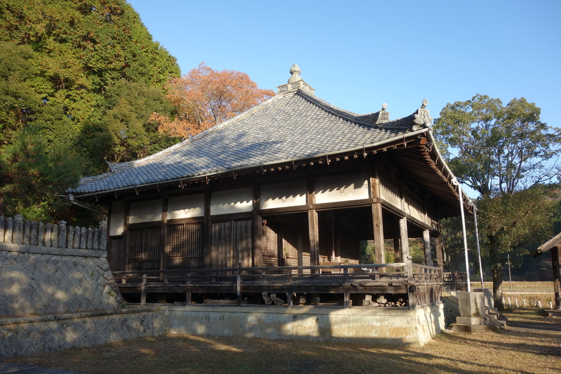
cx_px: 280
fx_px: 436
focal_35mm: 28
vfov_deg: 46.4
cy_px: 187
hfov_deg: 65.5
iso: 125
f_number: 5.6
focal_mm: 10.4
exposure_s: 1/125
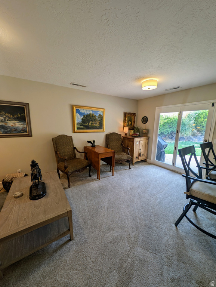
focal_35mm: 12
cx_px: 108
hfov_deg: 94.6
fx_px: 100
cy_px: 144
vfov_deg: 110.5
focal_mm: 2.23
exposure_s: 1/120
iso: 69
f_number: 1.95
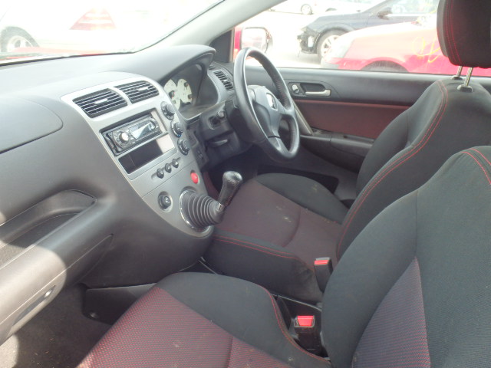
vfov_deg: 49.7
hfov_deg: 63.4
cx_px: 246
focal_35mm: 28
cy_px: 184
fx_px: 397
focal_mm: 5
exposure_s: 1/60
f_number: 3.9
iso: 160
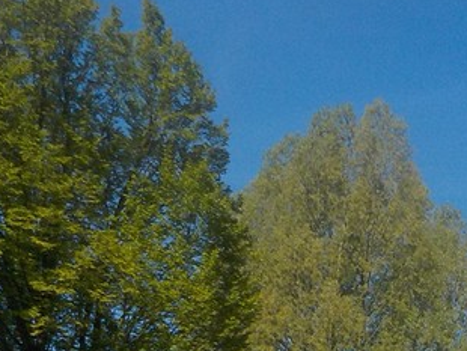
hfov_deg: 18.6
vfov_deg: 14.2
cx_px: 581
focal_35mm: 99
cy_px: 499
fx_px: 1337
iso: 125
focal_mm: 4.1
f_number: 6.6
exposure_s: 1/500
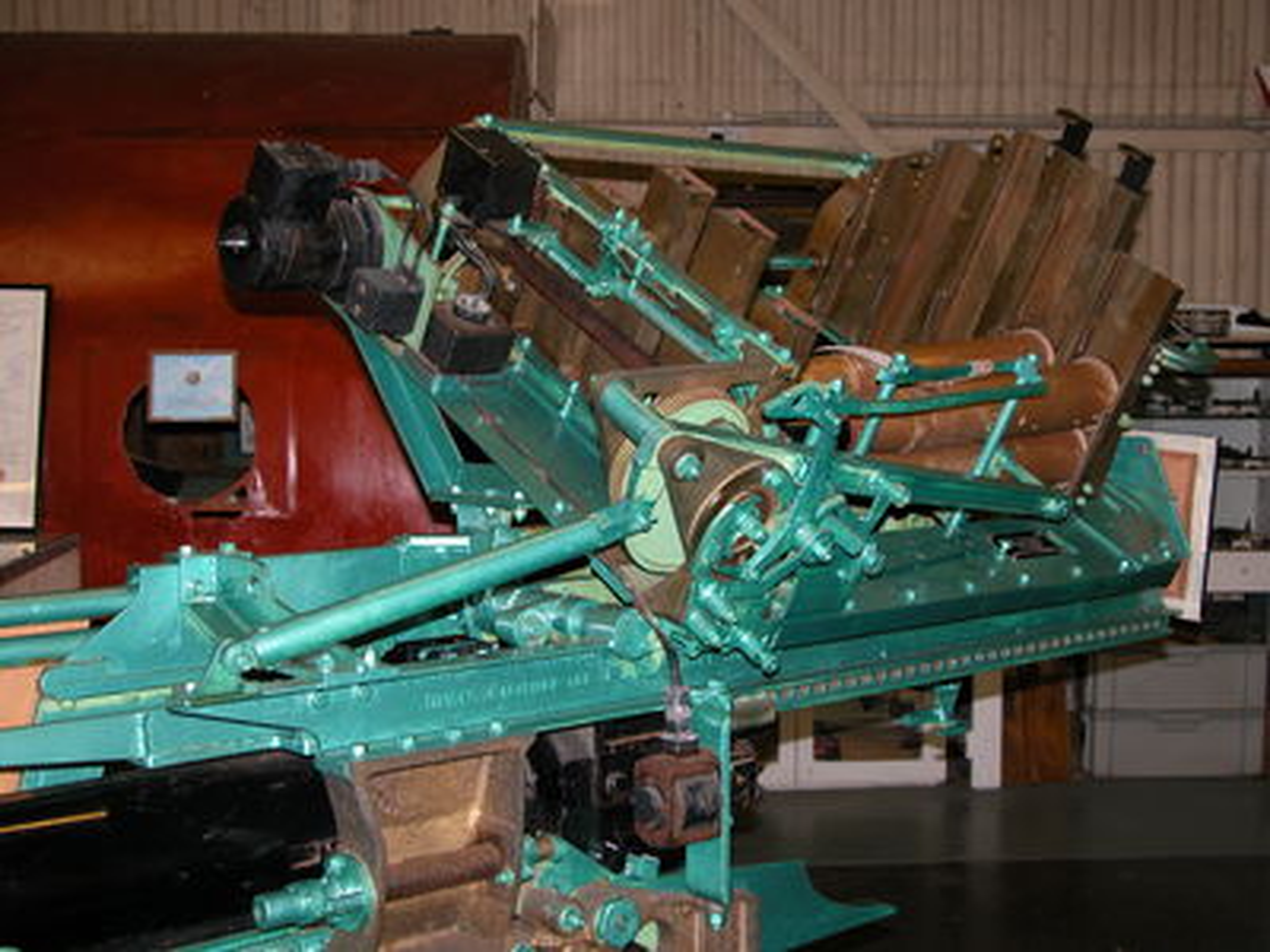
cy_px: 476
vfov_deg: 29.1
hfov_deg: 38.2
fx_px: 1834
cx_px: 635
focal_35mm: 50
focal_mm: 12.7
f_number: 3
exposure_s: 1/60
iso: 100
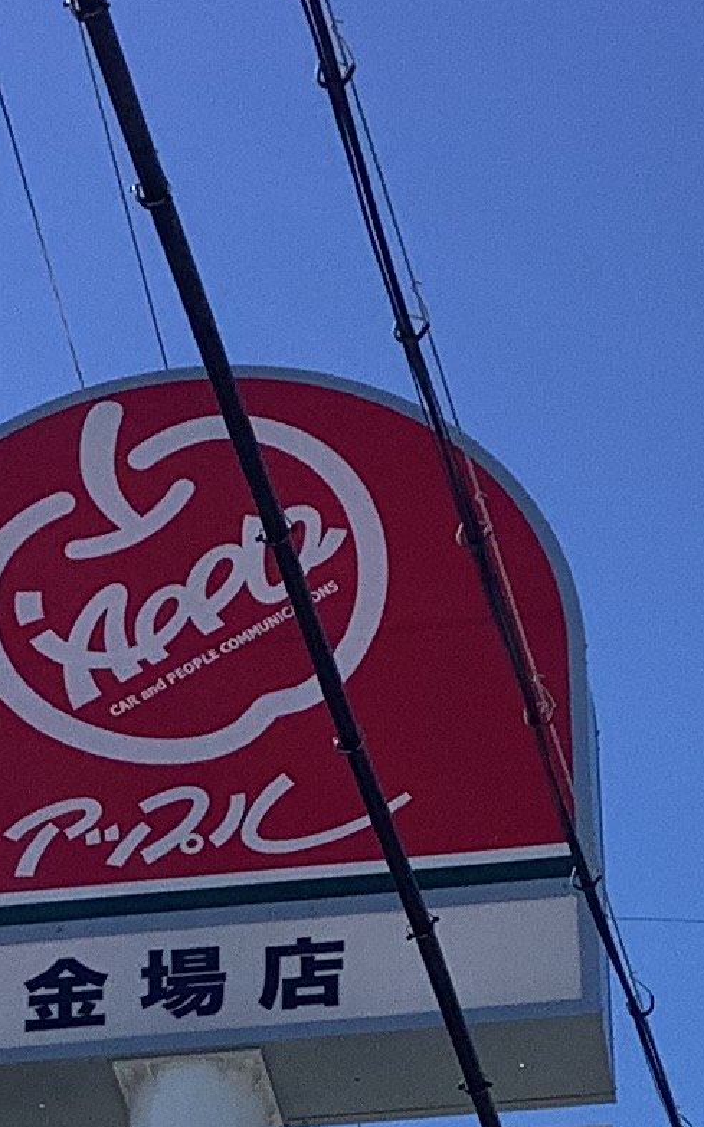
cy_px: 1465
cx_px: 367
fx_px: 4208
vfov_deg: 14.6
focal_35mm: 137
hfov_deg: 9.6
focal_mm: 3.3
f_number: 2.4
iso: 25
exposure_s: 1/1812
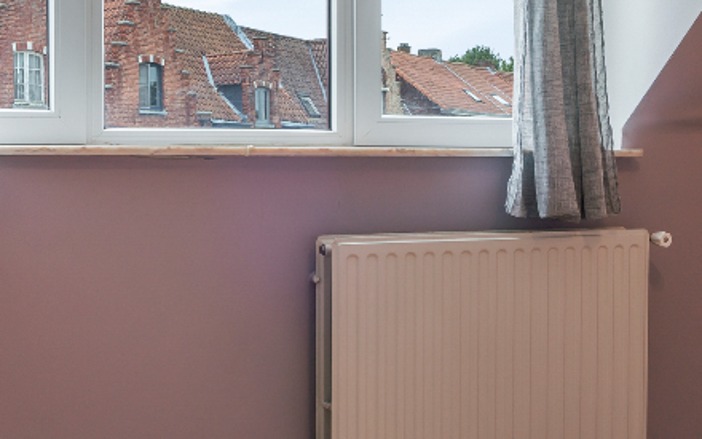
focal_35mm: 60
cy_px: 174
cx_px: 266
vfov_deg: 21.6
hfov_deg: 33.8
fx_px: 1148
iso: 100
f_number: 10
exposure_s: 1/5
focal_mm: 16
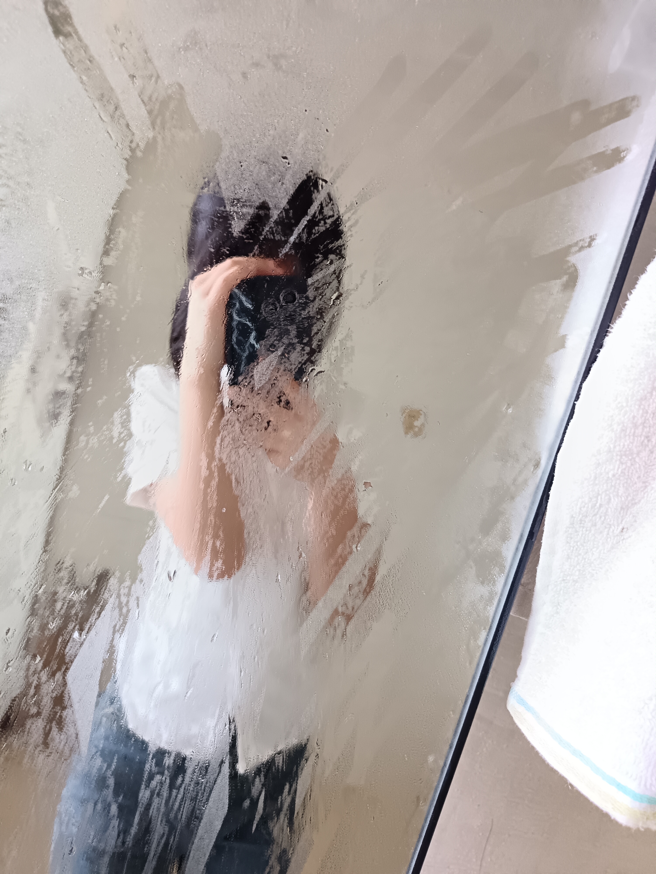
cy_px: 437
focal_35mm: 24
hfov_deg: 56.8
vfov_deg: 71.6
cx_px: 328
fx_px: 606
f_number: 1.75
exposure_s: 1/33.3
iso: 3680
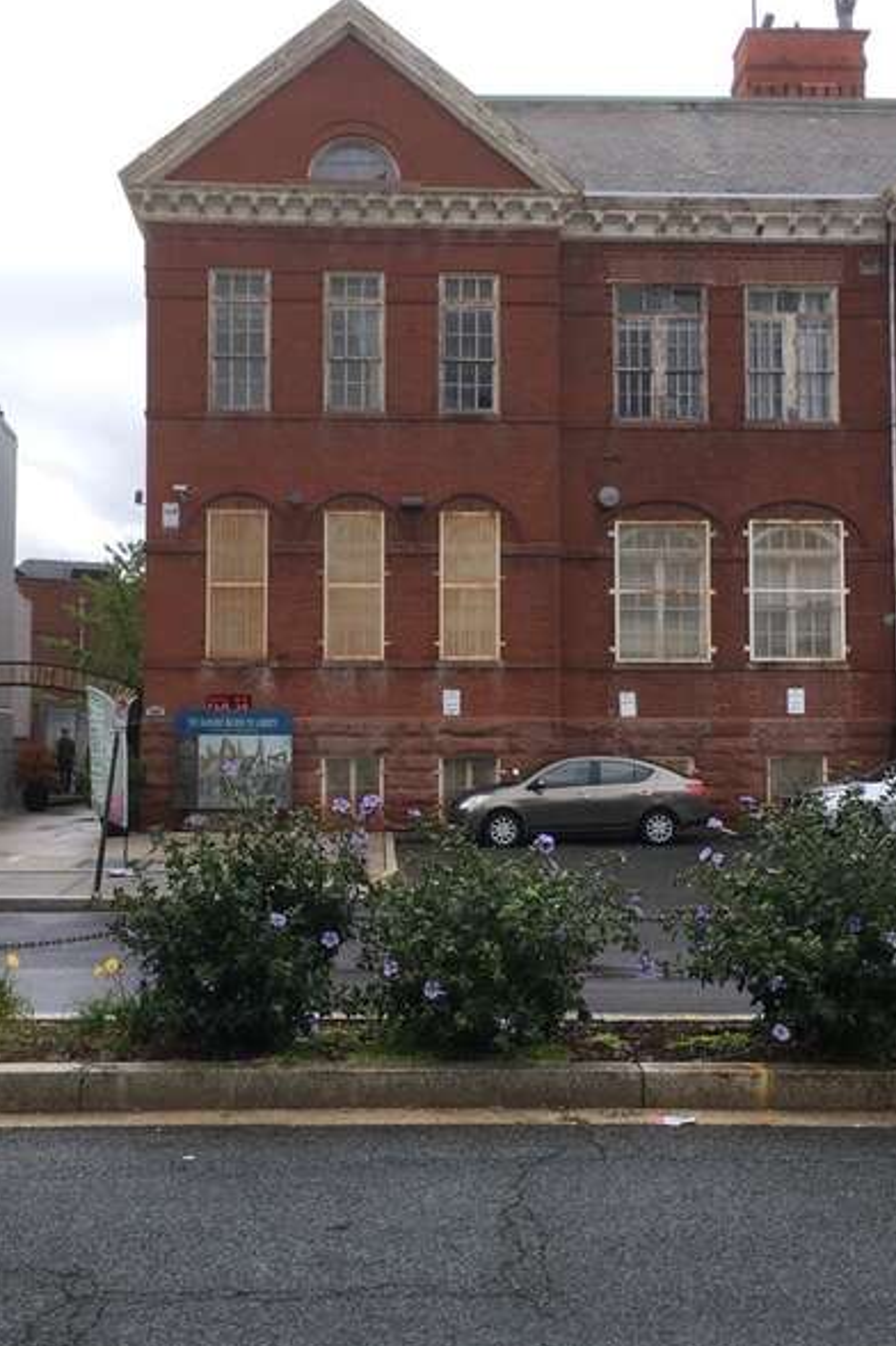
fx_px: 1532
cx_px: 457
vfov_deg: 47.4
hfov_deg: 32.6
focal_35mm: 41
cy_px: 676
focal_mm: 4.15
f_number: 2.2
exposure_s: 1/427
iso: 25
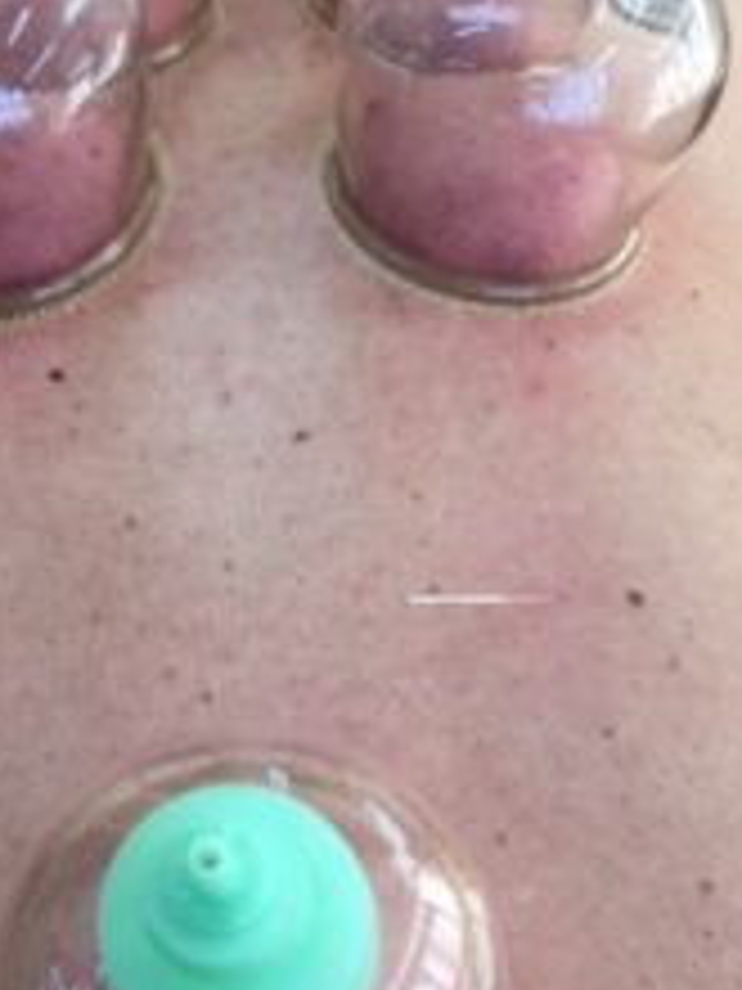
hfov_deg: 22.0
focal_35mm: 66
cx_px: 169
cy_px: 580
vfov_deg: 29.3
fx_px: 1886
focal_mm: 4.15
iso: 32
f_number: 2.2
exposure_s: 1/50
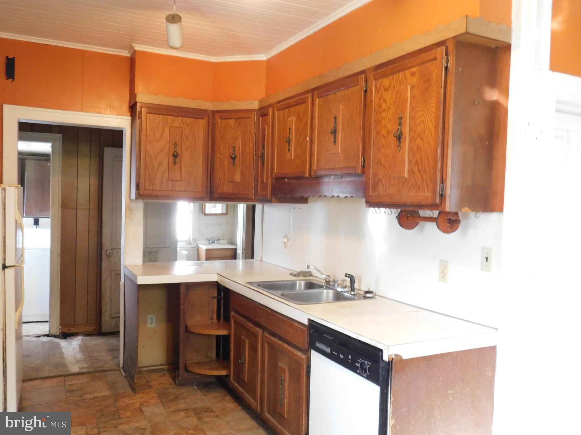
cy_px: 218
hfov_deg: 60.0
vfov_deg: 46.8
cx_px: 290
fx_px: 504
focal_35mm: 30
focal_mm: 5.3
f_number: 3.2
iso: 400
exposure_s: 1/10
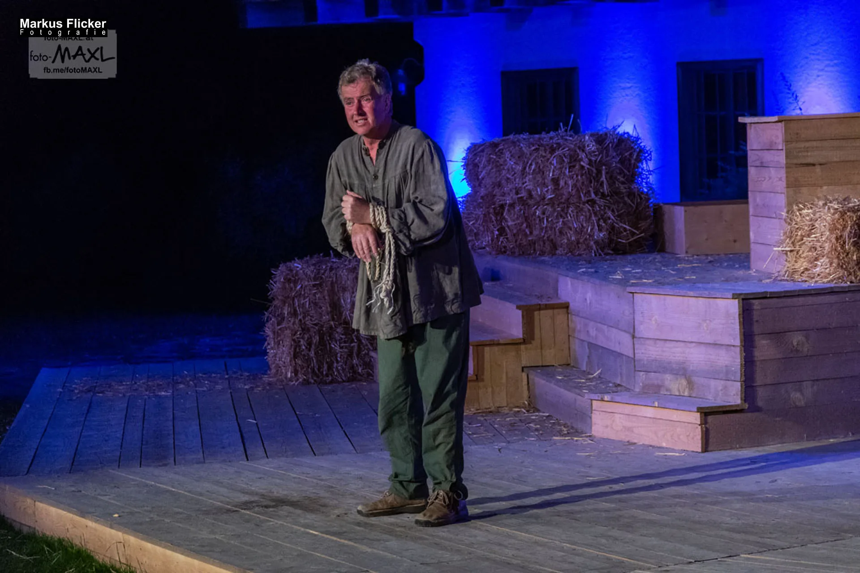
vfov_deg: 11.4
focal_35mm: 120
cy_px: 286
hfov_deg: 17.1
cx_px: 430
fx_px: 2866
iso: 3200
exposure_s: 1/250
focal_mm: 80
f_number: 4
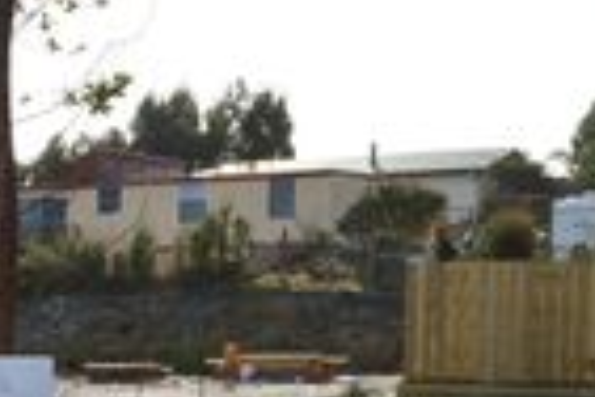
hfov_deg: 21.4
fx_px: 1487
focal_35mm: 90
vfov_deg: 14.4
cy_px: 547
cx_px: -63
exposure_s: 1/200
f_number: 9
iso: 100
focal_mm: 18
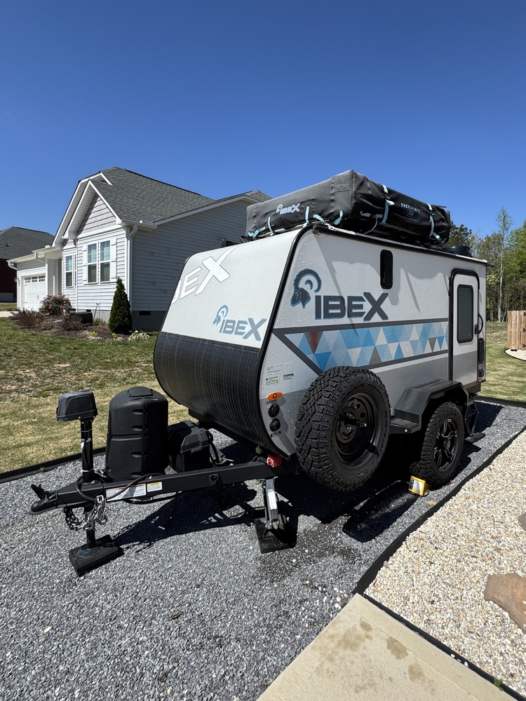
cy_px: 350
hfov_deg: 85.7
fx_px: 284
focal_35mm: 14
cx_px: 263
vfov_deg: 102.1
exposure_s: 1/1927
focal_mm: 2.22
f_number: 2.2
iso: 50
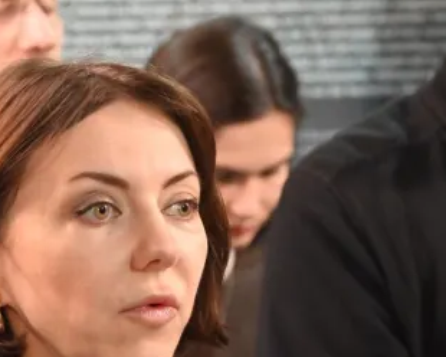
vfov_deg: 6.7
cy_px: 296
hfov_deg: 8.4
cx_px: 60
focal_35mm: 230
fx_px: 3036
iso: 7200
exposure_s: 1/60
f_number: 6.3
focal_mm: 100
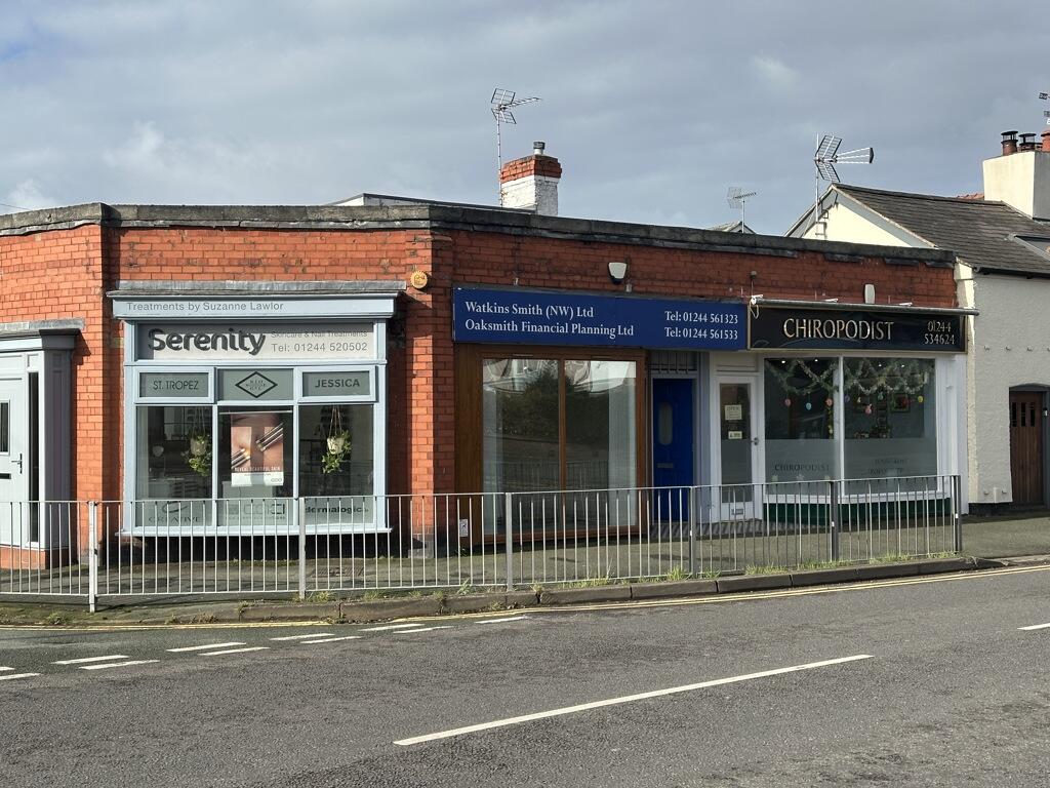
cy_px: 394
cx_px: 525
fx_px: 1456
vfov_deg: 30.3
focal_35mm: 48
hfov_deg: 39.7
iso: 64
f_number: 1.78
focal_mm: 6.86
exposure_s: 1/2890
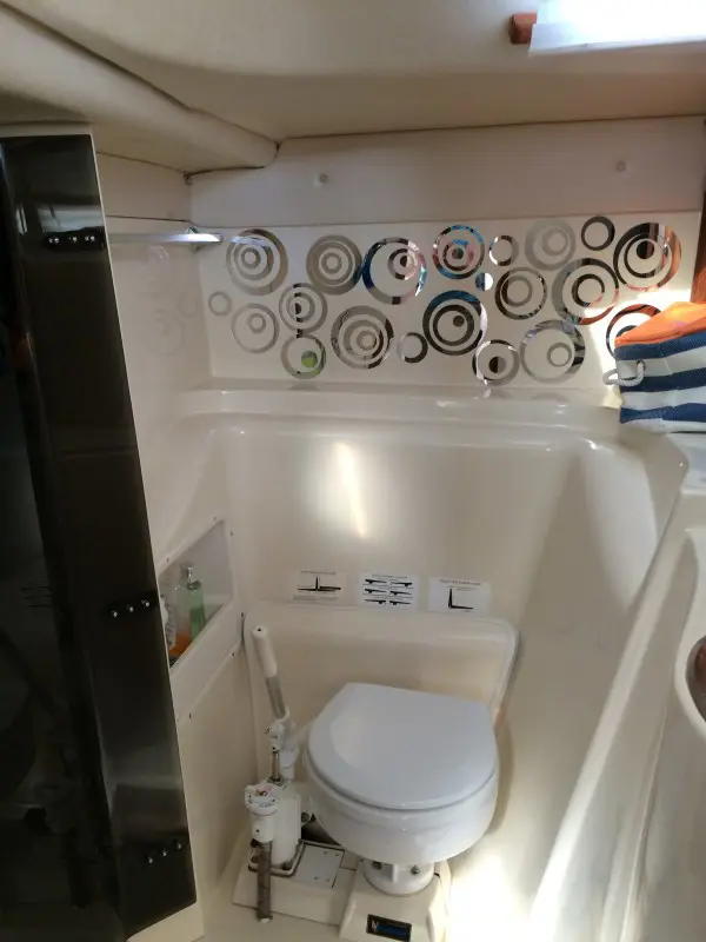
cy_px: 471
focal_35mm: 29
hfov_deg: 48.2
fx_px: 789
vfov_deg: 61.7
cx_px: 353
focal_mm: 4.15
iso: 125
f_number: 2.2
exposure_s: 1/30
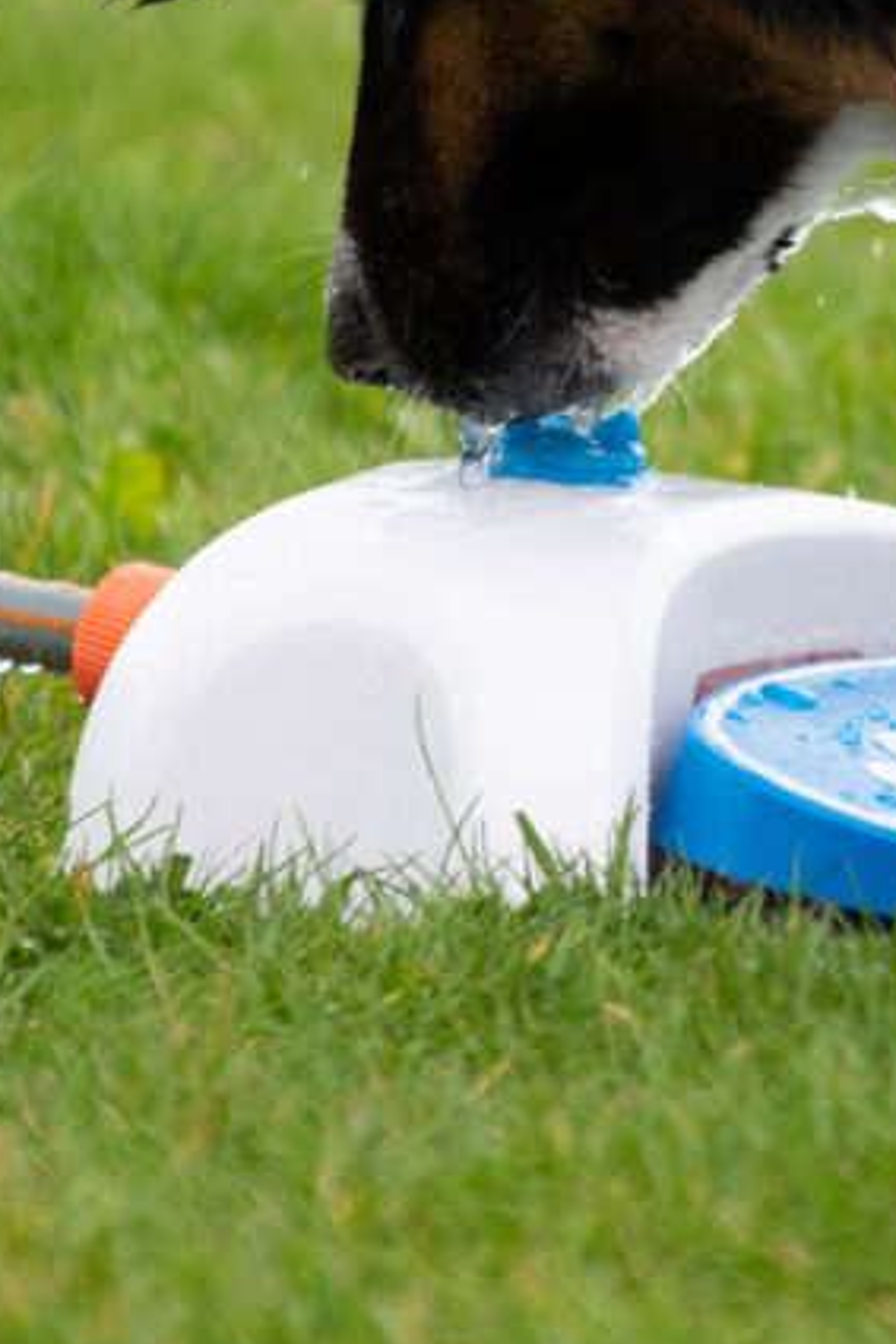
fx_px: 23760
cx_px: 573
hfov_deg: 2.2
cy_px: 472
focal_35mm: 637
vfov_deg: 3.2
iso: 800
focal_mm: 200
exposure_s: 1/320
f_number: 6.3
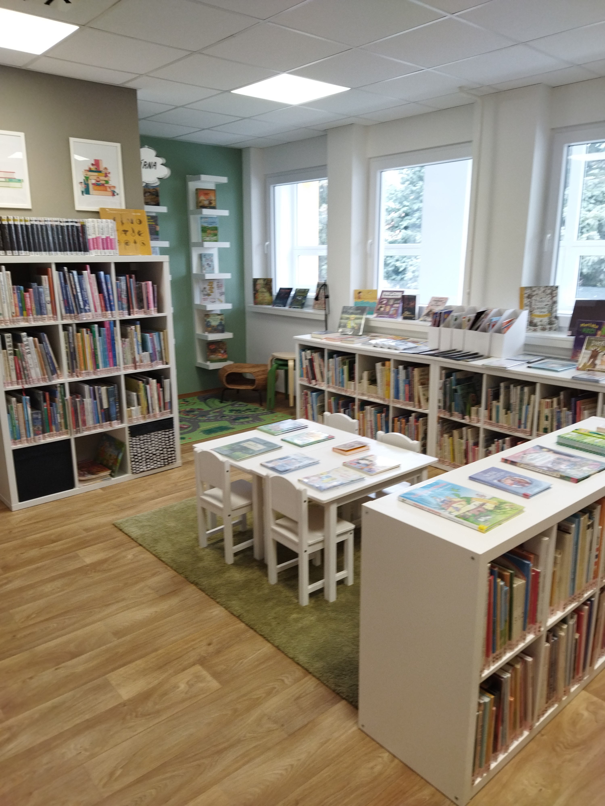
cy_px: 403
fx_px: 629
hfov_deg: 51.4
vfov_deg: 65.3
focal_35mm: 27
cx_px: 302
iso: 100
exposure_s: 1/50
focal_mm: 4.71
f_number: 1.79
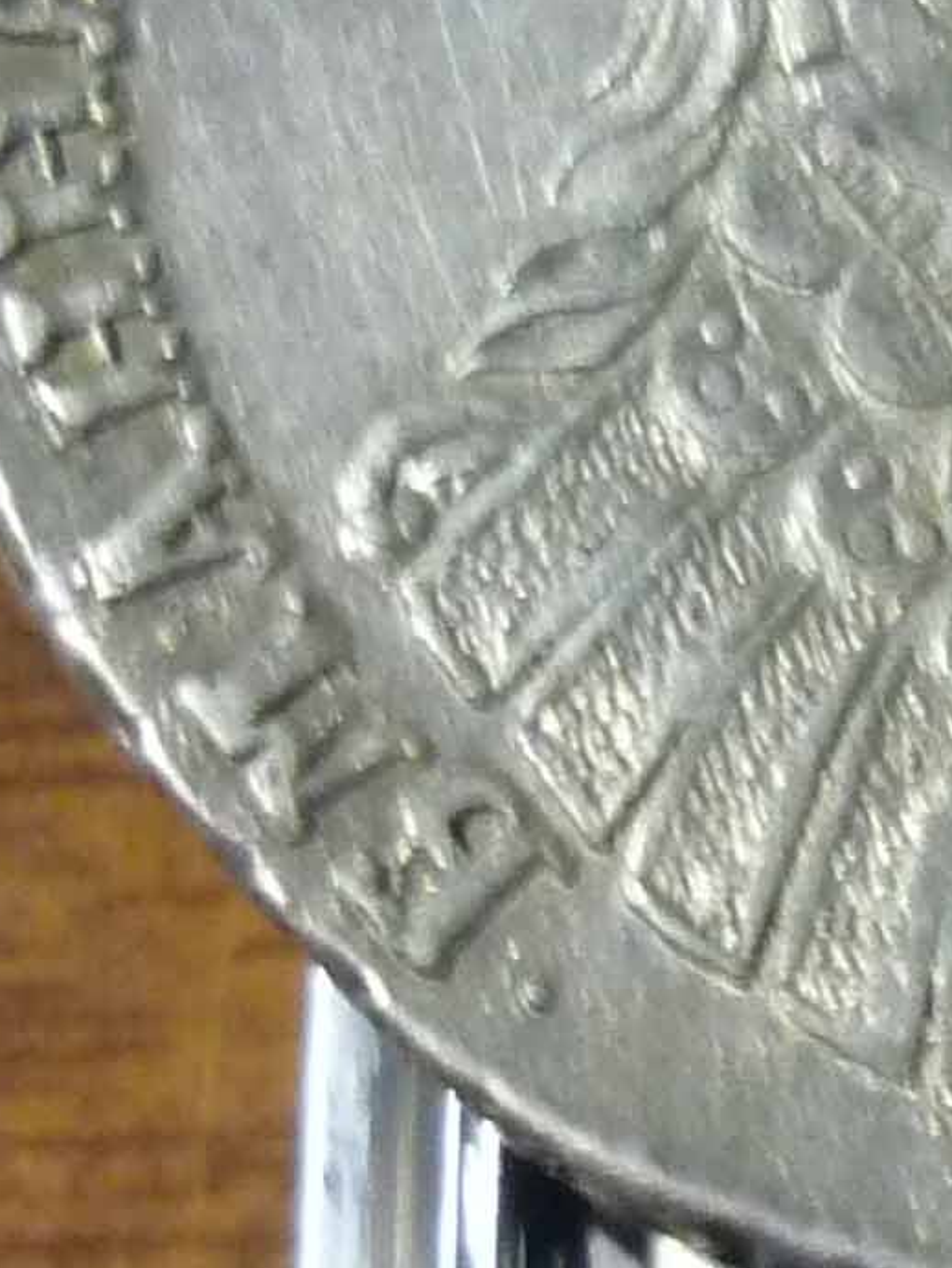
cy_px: 1077
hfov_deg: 9.1
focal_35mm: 156
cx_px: 1720
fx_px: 5717
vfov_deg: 12.6
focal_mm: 5.5
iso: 400
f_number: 2.8
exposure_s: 1/15
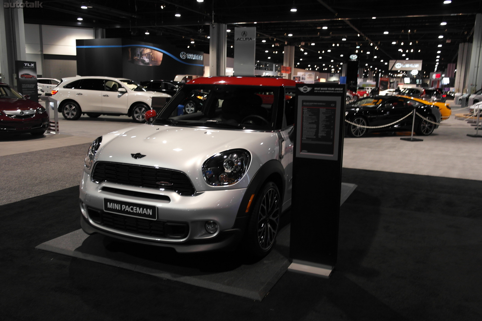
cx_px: 241
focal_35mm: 30
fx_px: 402
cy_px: 160
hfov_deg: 61.9
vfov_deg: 43.6
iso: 400
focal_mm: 20
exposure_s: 1/30
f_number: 3.5
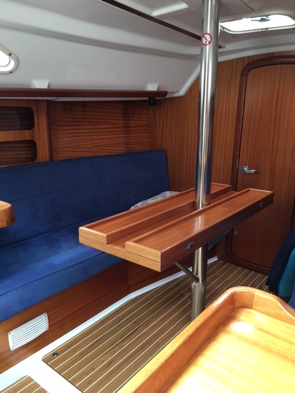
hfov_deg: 48.2
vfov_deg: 61.7
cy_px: 196
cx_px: 148
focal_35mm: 29
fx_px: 330
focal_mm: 4.15
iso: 64
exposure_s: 1/17
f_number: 2.2
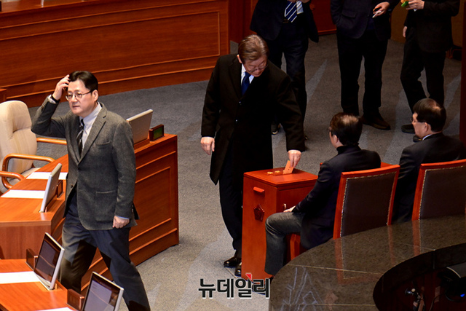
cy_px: 156
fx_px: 3366
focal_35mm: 260
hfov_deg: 7.9
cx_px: 233
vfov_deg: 5.3
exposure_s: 1/250
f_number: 6.3
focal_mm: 260
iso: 6400
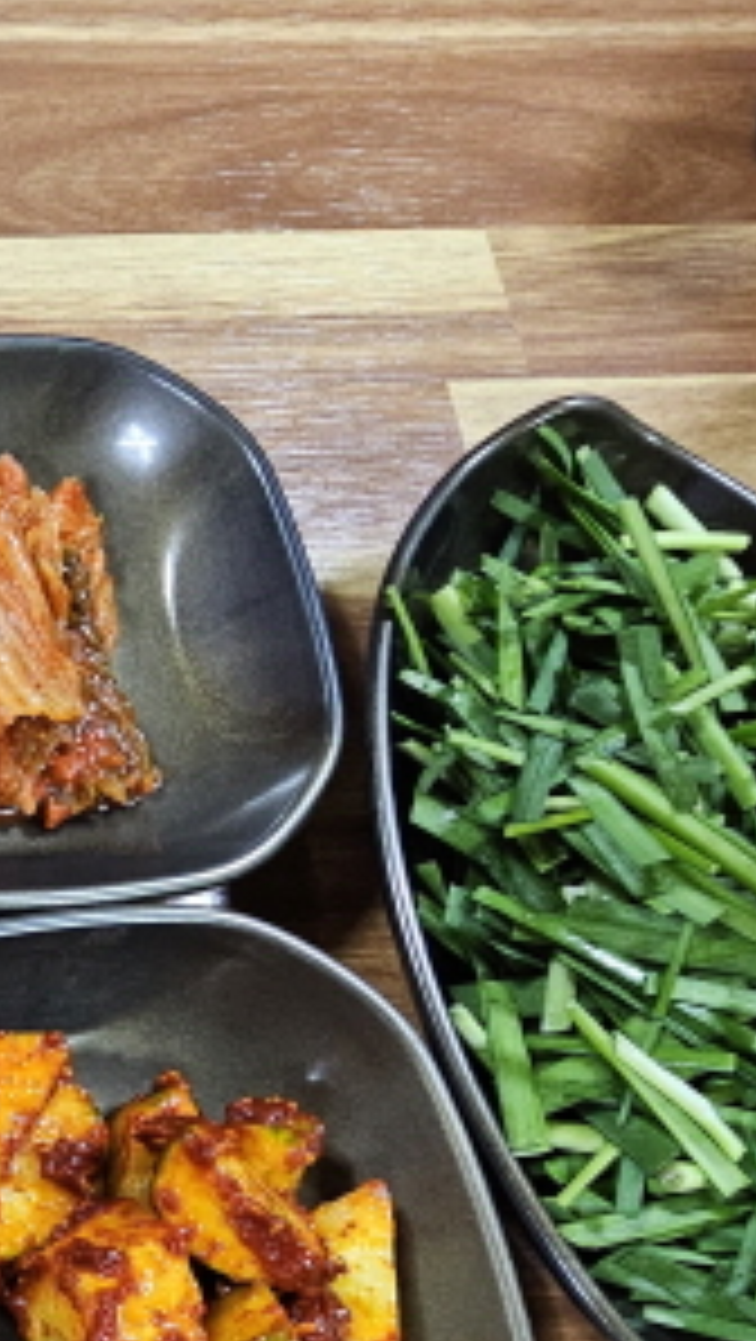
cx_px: -531
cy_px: 1044
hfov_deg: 22.1
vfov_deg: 50.1
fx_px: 1352
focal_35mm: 38
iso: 400
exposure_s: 1/60
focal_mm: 2.2
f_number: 2.2
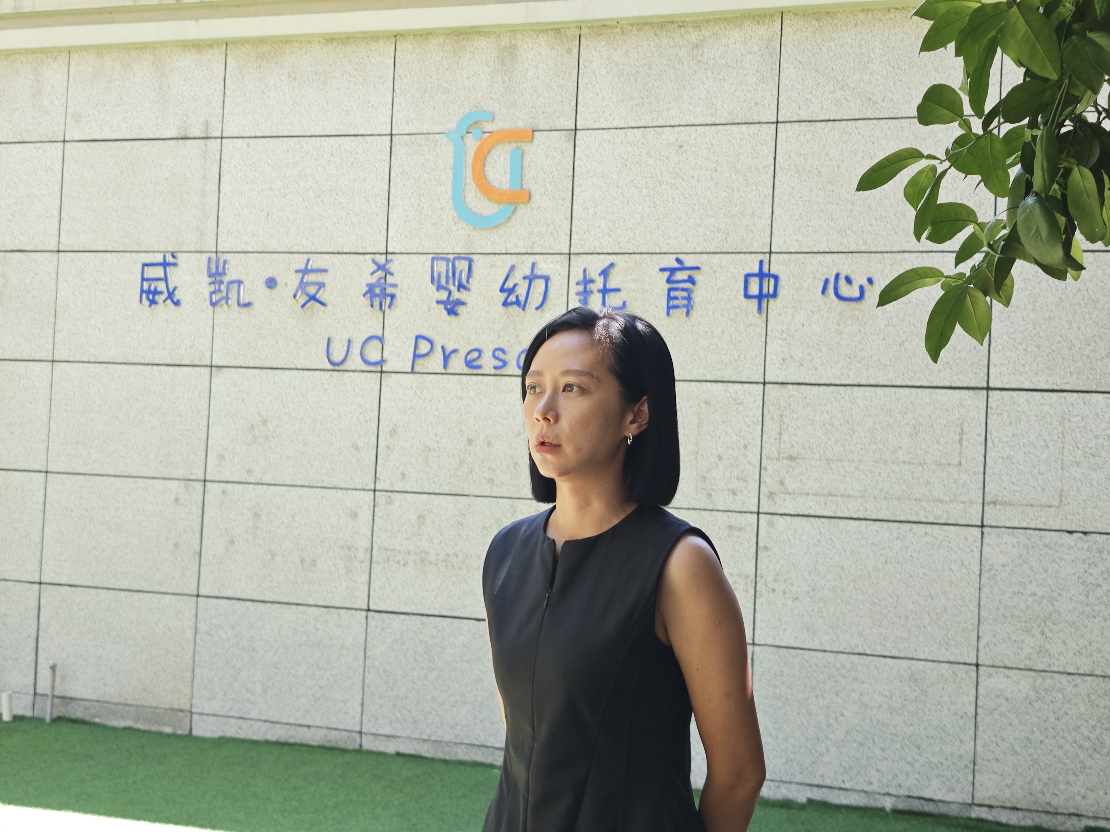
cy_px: 416
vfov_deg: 31.5
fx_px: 1475
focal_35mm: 46
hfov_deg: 41.2
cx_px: 555
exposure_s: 1/221
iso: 50
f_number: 1.42
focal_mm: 6.68
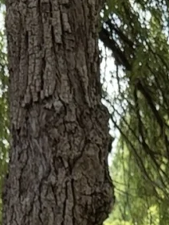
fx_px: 1029
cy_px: 512
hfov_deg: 9.4
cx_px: 138
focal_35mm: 158
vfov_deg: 10.9
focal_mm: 6.76
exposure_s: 1/757
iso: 100
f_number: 1.78
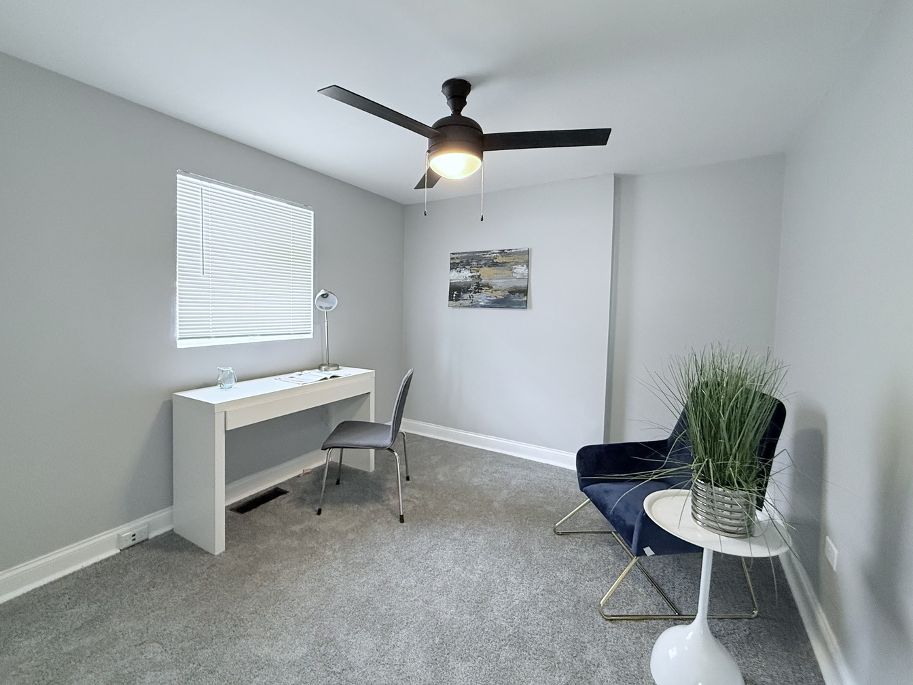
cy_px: 323
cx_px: 444
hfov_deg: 98.1
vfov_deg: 81.7
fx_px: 396
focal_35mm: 15
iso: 320
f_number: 2.2
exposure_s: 1/120
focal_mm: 2.22
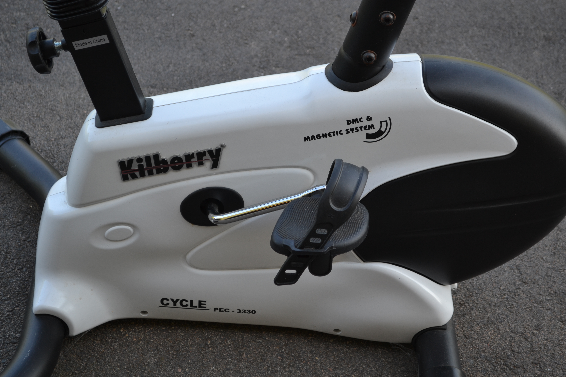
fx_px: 1179
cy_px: 188
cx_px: 283
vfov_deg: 18.2
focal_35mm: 75
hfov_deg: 27.0
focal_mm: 50
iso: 220
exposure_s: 1/125
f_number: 5.6
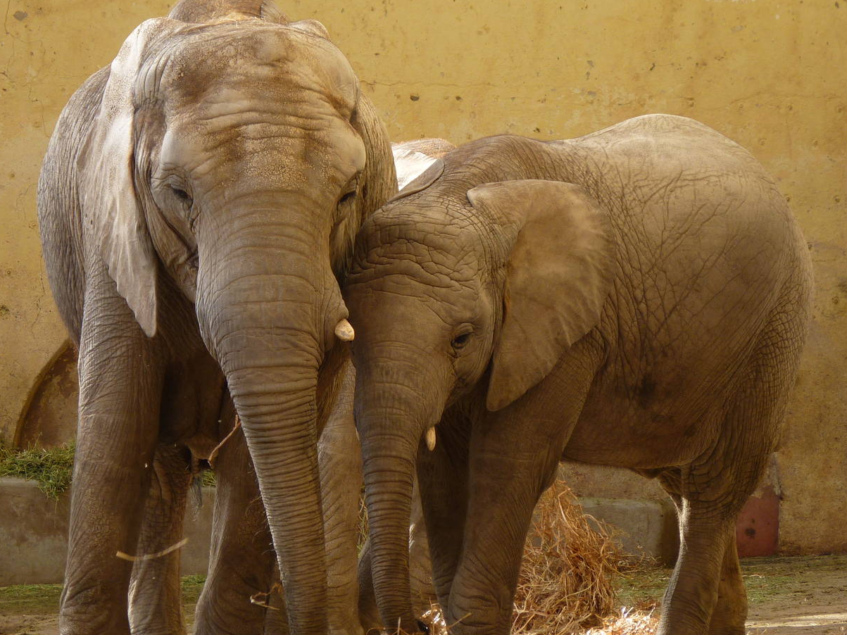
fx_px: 7095
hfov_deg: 6.8
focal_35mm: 290
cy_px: 329
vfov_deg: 5.1
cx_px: 376
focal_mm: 38.8
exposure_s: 1/200
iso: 80
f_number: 4
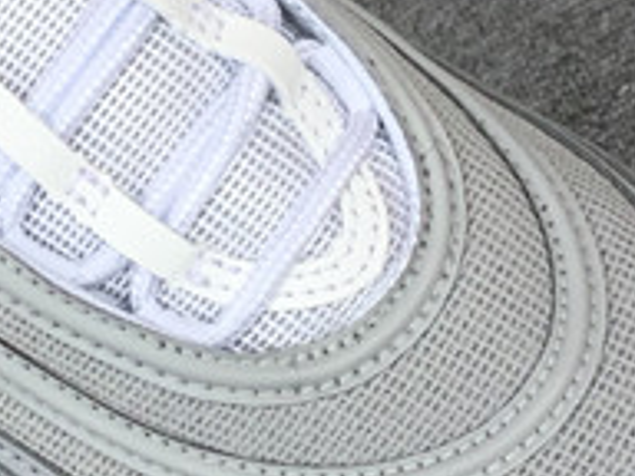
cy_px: 193
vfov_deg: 10.2
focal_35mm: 145
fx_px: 2660
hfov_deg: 13.4
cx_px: 17
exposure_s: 1/413
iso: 25
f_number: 2.4
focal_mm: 3.3
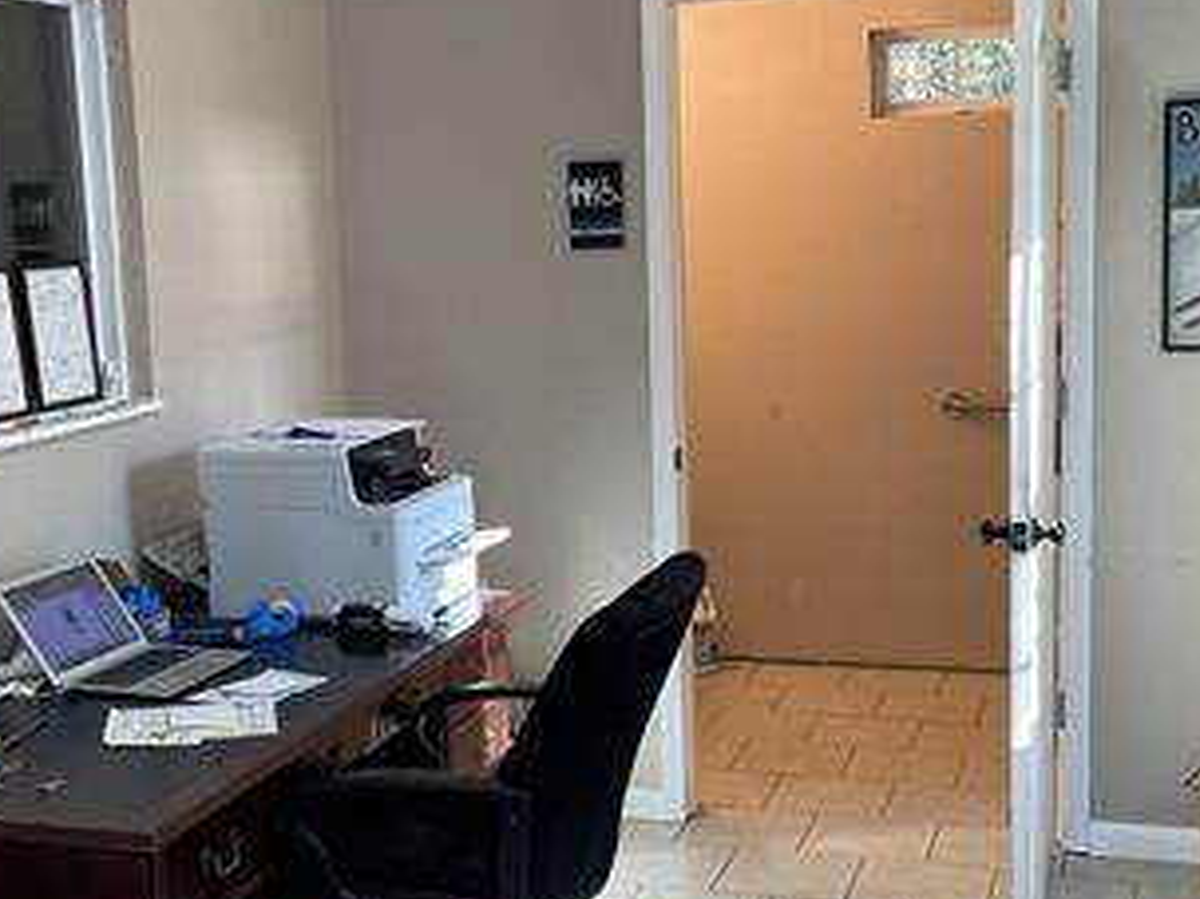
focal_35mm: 55
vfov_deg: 26.5
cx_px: 511
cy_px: 515
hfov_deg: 34.9
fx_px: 1906
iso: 80
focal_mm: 4.2
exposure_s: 1/60
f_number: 1.6
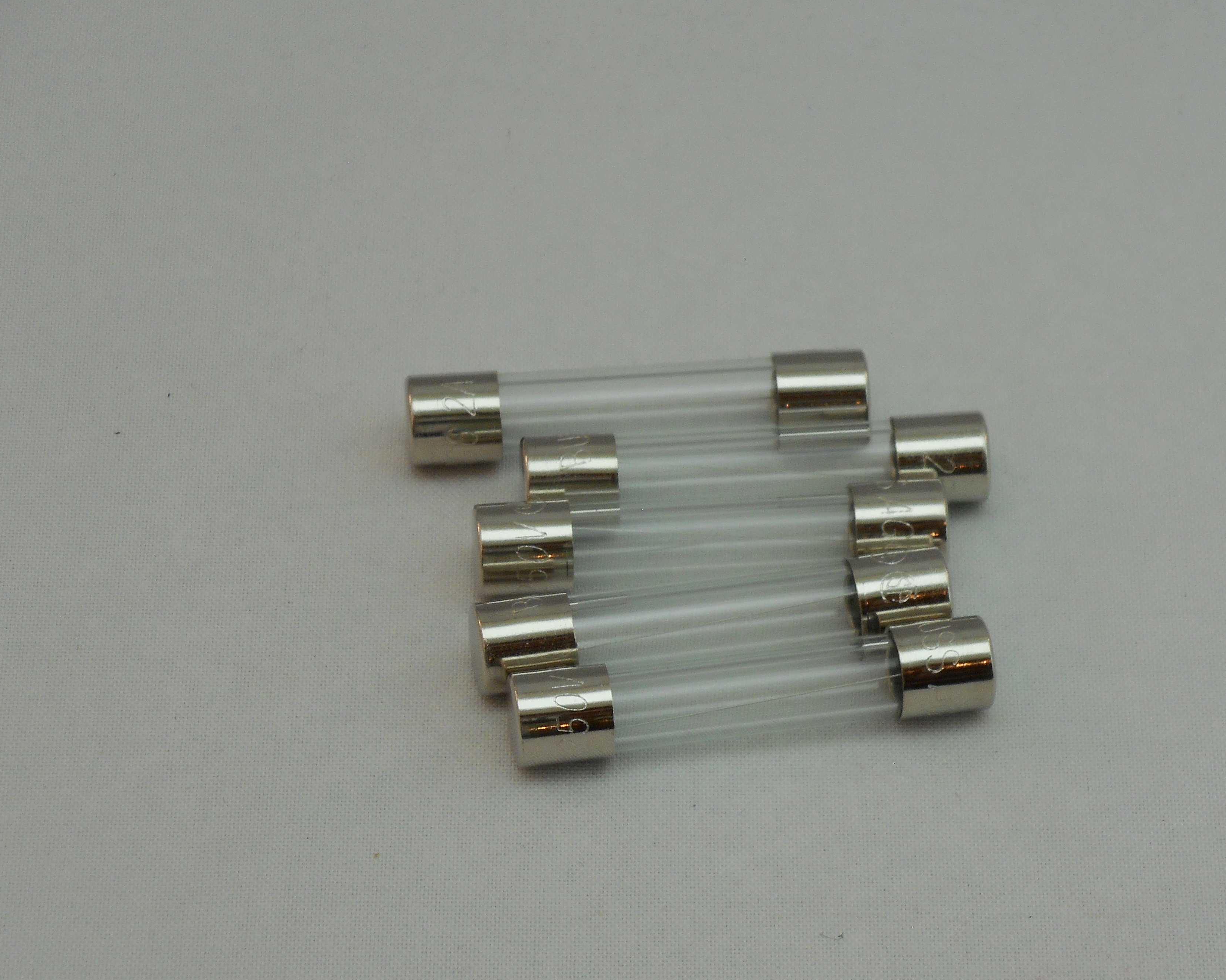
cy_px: 615
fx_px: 6422
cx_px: 771
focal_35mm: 177
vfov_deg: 8.7
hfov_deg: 10.9
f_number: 5.9
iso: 110
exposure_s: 1/60
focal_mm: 20.9
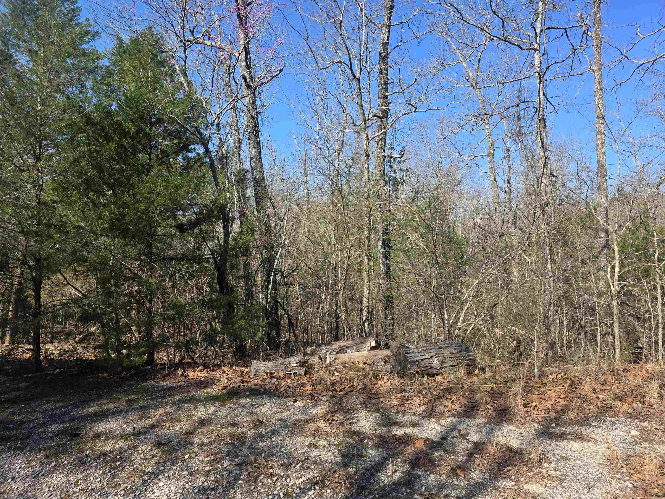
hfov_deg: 73.9
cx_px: 332
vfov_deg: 58.9
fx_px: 442
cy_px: 250
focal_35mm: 23
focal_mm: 6.3
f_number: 1.7
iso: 80
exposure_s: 1/2359
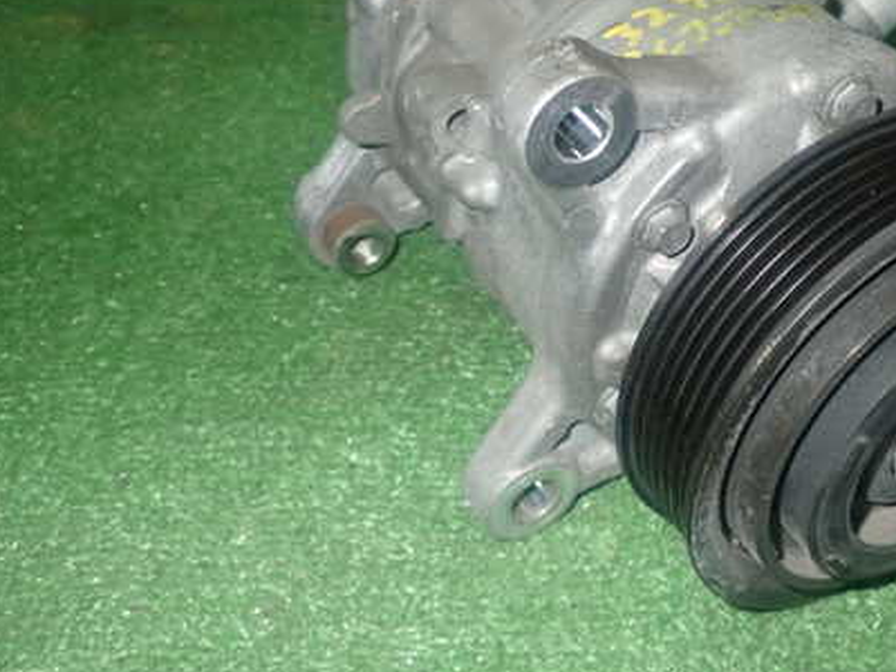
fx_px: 1242
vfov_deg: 30.1
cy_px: 240
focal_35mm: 48
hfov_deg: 39.0
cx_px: 623
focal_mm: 5.79
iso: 800
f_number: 7.1
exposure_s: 1/30
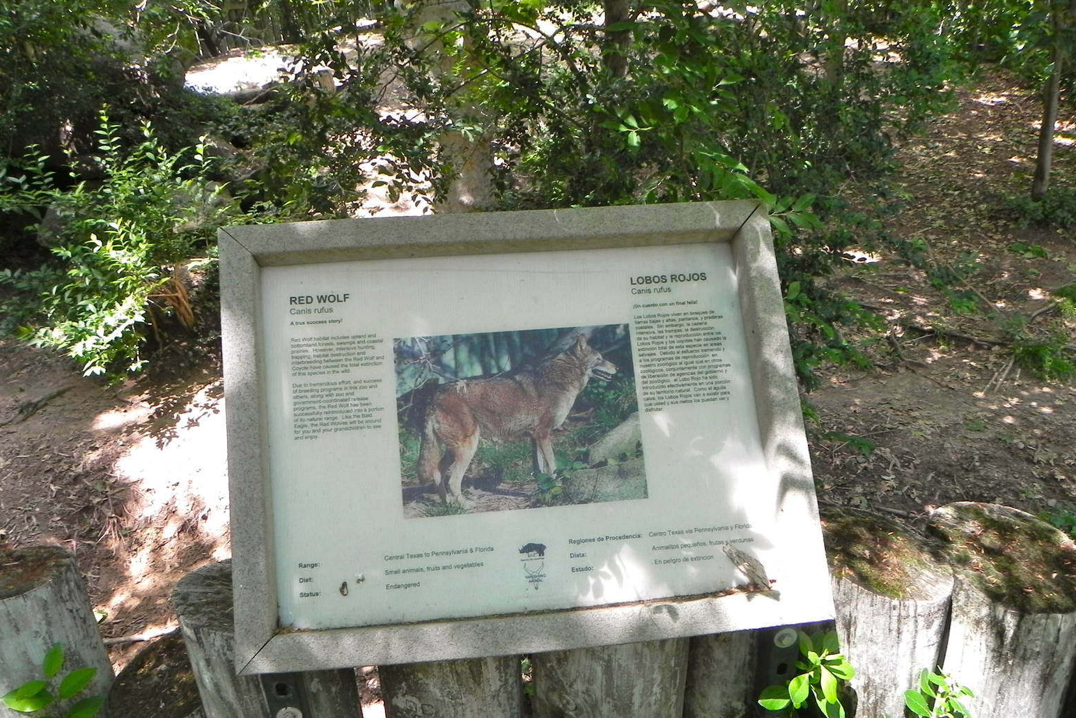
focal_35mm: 28
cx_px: 538
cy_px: 410
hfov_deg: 65.5
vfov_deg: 46.3
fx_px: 837
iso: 160
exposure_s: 1/116
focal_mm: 4.6
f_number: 4
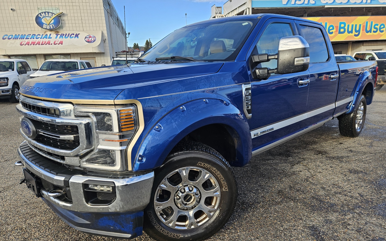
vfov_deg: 49.2
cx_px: 194
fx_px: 263
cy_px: 134
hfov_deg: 72.5
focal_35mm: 25
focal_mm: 5.4
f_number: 1.8
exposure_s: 1/488
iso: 40
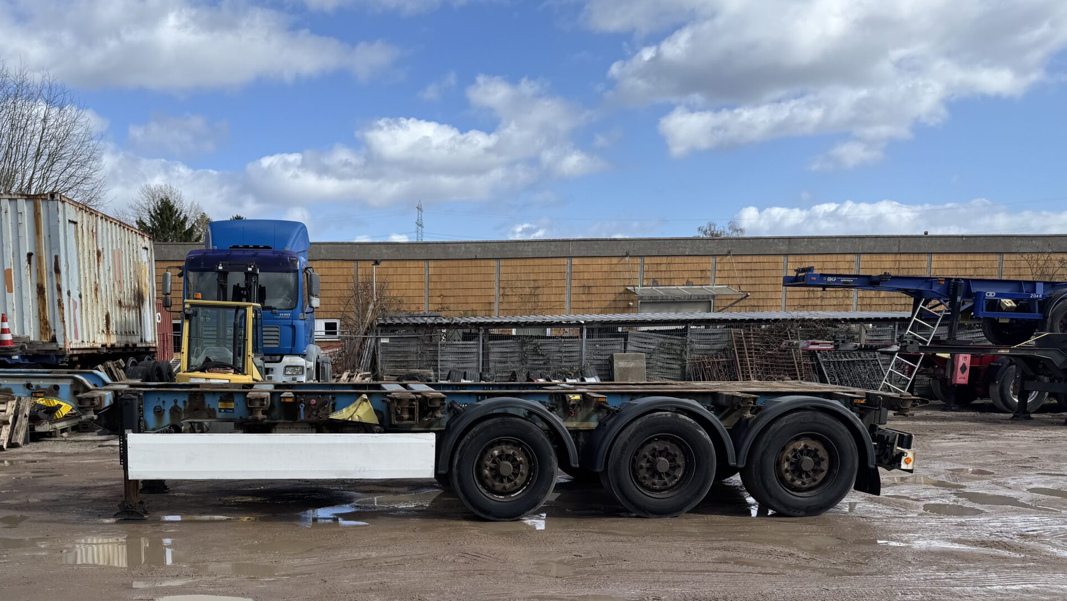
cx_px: 354
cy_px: 468
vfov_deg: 32.9
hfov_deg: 55.4
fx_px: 990
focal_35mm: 35
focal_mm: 6.76
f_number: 1.78
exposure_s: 1/3413
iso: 80
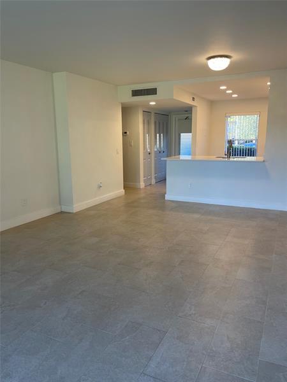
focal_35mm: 25
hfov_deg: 54.9
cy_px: 191
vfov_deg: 69.4
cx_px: 144
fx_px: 276
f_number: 1.6
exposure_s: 1/120
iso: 80
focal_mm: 5.1
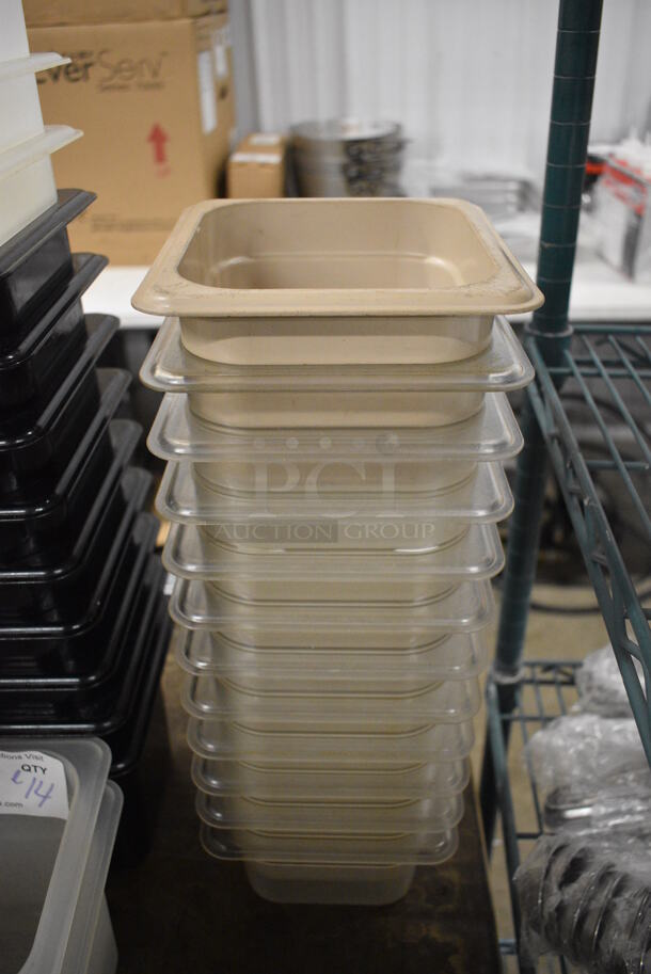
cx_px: 326
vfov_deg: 61.9
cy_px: 487
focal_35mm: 30
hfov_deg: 43.7
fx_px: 812
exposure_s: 1/125
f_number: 3.5
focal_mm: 20
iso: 2800
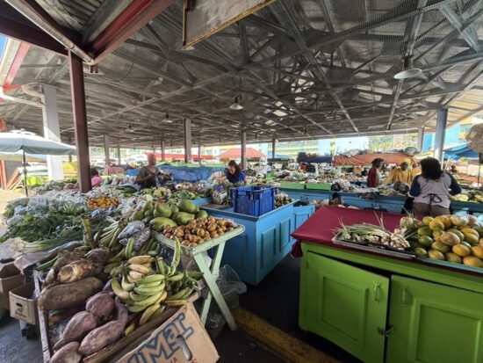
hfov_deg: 102.0
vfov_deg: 85.7
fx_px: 195
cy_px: 182
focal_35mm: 14
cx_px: 242
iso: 80
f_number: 2.2
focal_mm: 2.22
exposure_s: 1/99
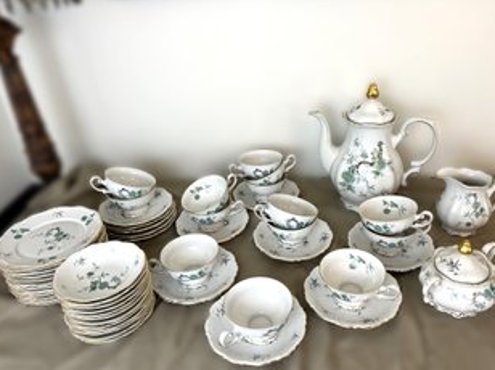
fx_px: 414
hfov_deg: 61.7
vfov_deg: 48.1
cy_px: 179
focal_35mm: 29
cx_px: 258
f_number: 1.5
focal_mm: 5.7
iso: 125
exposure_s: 1/120
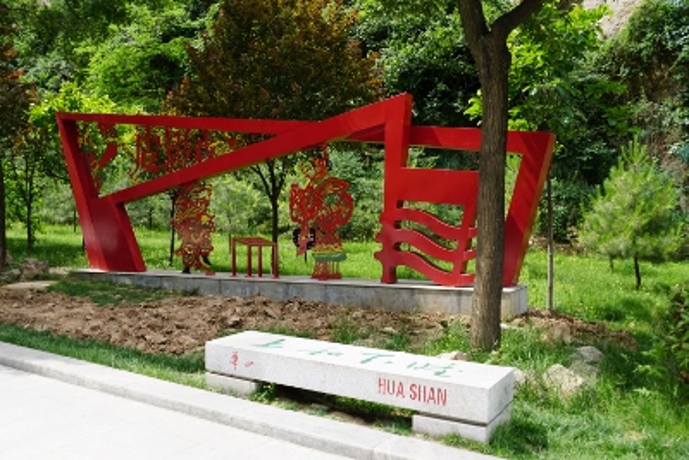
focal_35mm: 33
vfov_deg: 40.0
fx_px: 632
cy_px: 230
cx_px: 344
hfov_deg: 57.2
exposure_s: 1/100
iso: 100
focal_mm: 22
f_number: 7.1
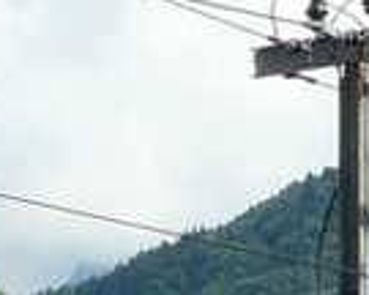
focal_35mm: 260
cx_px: 1241
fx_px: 2839
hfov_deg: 6.5
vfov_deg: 5.5
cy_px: 977
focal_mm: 5.9
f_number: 5.6
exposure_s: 1/400
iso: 100
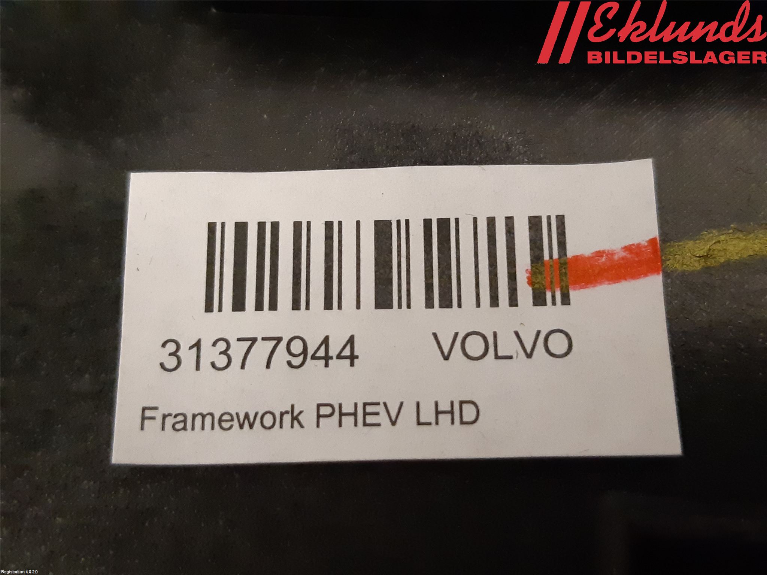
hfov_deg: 67.3
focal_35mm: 26
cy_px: 288
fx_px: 576
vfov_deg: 53.1
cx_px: 384
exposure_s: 1/25
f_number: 1.7
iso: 400
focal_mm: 3.93
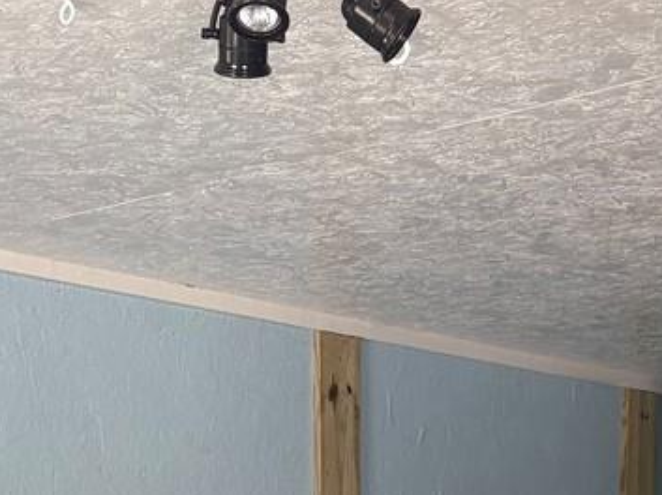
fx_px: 2254
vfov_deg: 11.4
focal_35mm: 118
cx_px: 234
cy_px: 971
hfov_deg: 16.7
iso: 100
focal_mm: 5.96
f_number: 1.6
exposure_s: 1/120
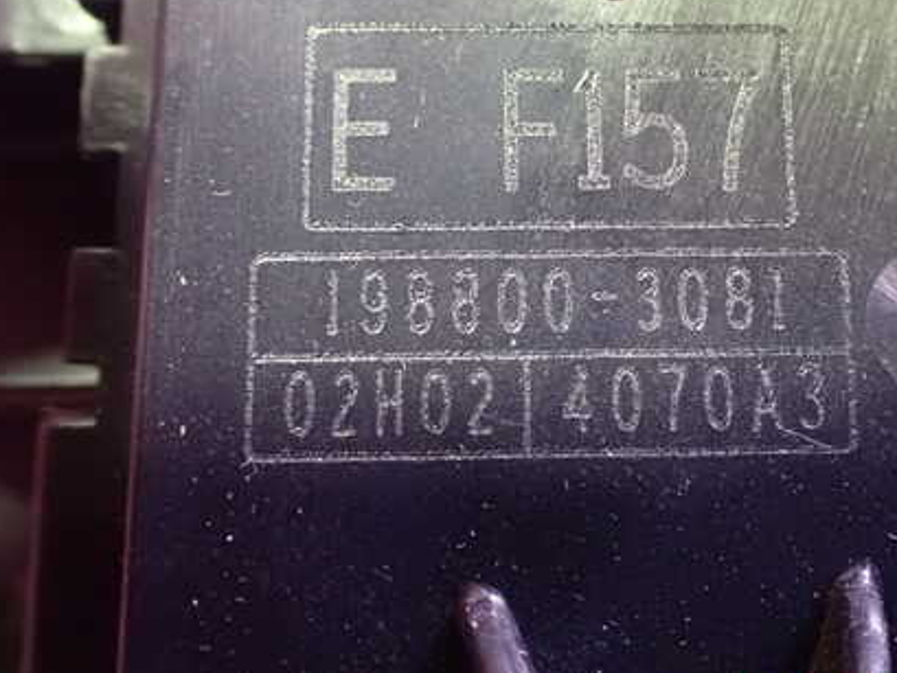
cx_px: 577
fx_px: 1141
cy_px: 235
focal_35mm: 44
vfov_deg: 32.7
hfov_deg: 42.5
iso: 1600
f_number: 2.3
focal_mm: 5.4
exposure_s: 1/30
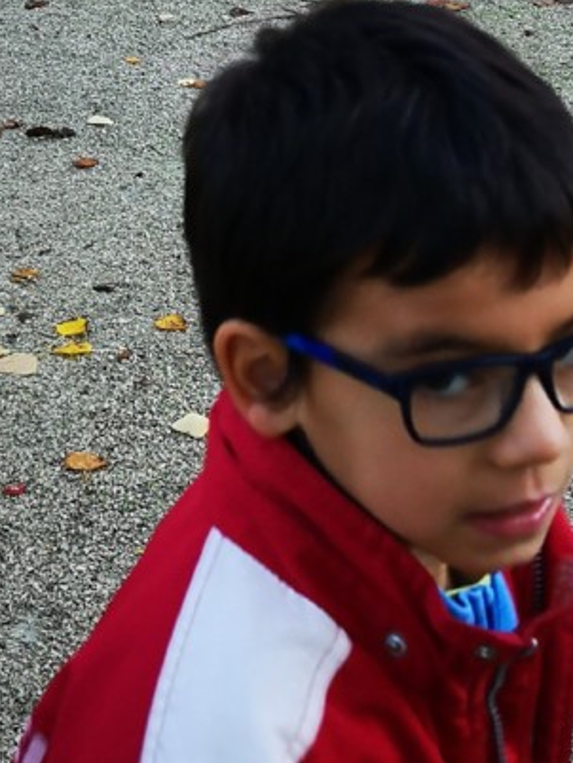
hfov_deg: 19.9
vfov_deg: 25.2
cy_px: 27
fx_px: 1632
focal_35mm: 74
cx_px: 302
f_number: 1.8
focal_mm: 3.95
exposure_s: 1/129
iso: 50
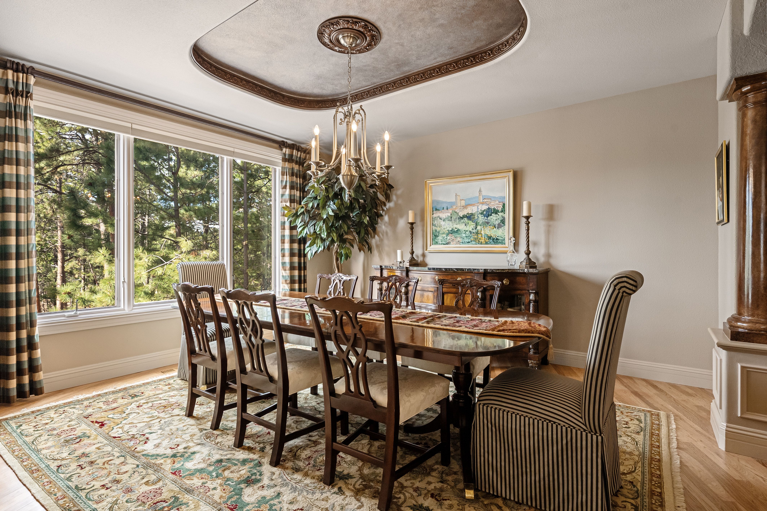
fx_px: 383
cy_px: 256
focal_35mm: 18
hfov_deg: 90.0
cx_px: 384
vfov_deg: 67.4
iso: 640
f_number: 9
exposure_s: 1/6
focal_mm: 18
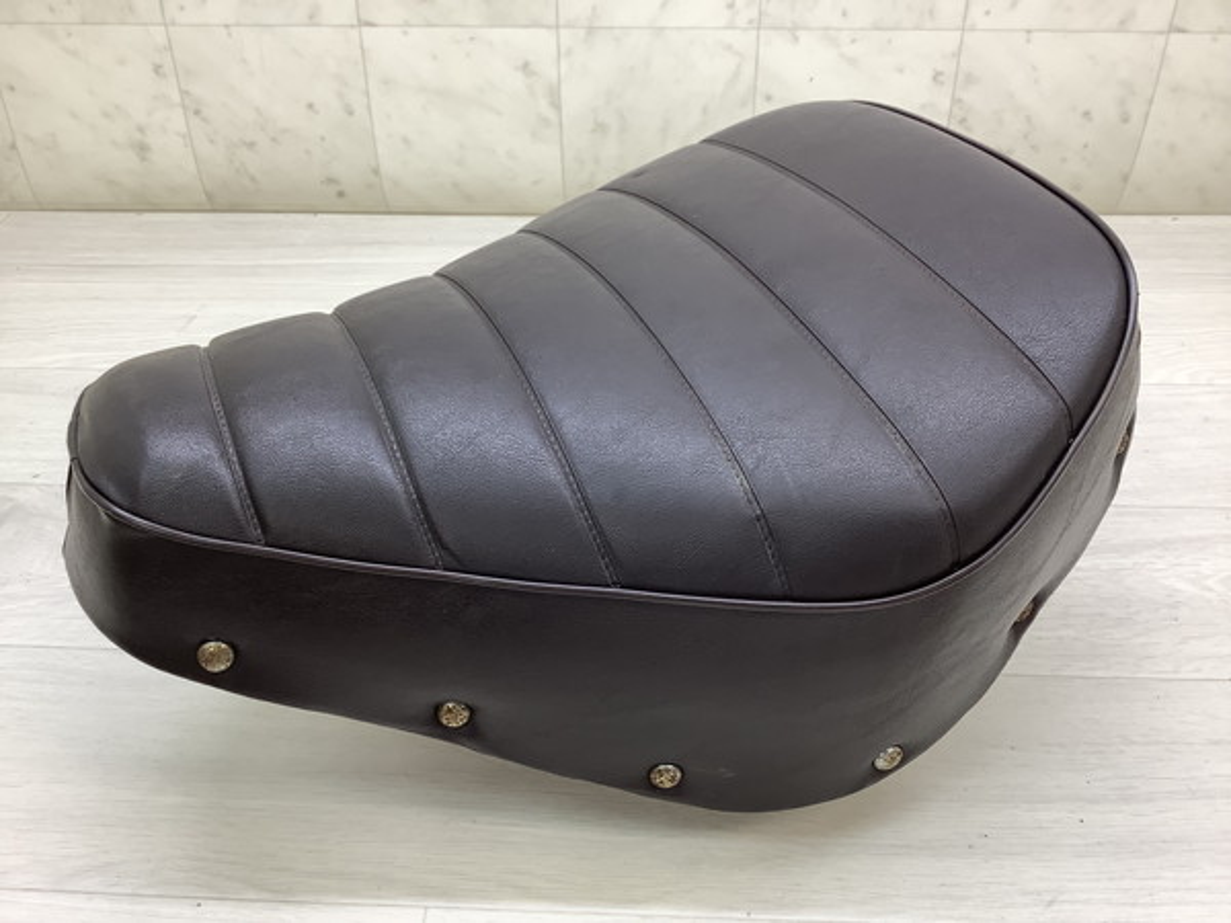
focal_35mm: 31
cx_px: 616
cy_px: 462
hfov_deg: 58.4
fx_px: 1102
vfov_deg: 45.4
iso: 50
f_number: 2.4
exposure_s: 1/60
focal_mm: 3.3
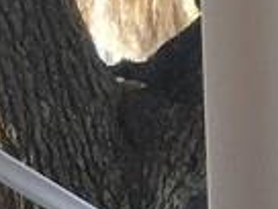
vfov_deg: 6.1
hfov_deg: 7.8
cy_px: 467
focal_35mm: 233
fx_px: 1871
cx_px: 681
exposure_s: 1/120
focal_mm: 3.3
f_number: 2.4
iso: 32
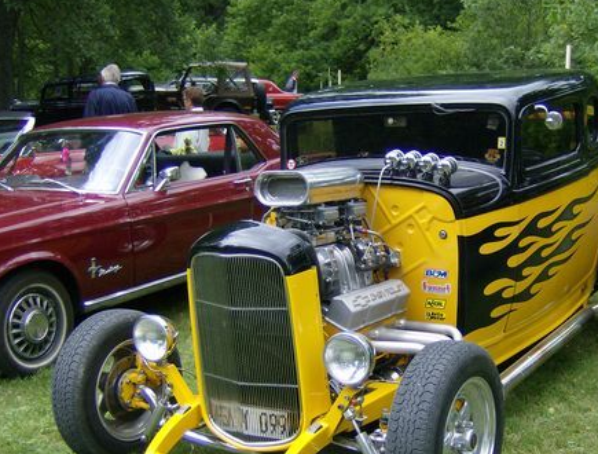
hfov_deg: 35.9
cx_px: 368
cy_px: 283
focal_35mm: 53
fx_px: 919
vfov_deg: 27.6
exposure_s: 1/298
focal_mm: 6
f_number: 2.8
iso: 100
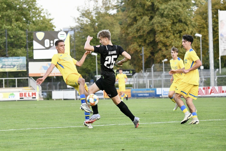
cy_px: 76
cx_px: 113
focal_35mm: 135
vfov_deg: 10.2
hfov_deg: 15.2
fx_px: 847
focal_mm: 135
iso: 5600
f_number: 5
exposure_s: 1/1600
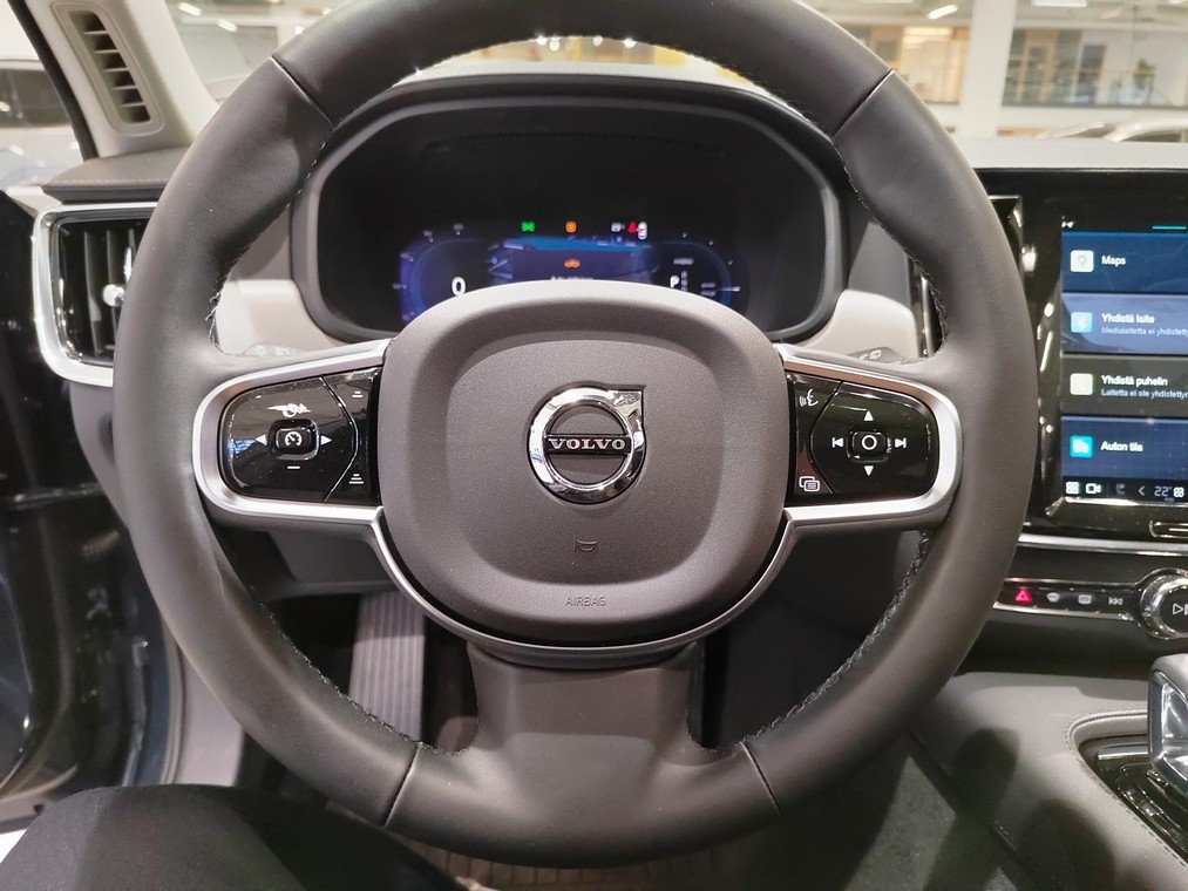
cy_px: 446
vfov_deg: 53.1
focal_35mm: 26
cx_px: 594
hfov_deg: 67.3
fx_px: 892
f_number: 1.9
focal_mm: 5.52
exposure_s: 1/40
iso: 3244
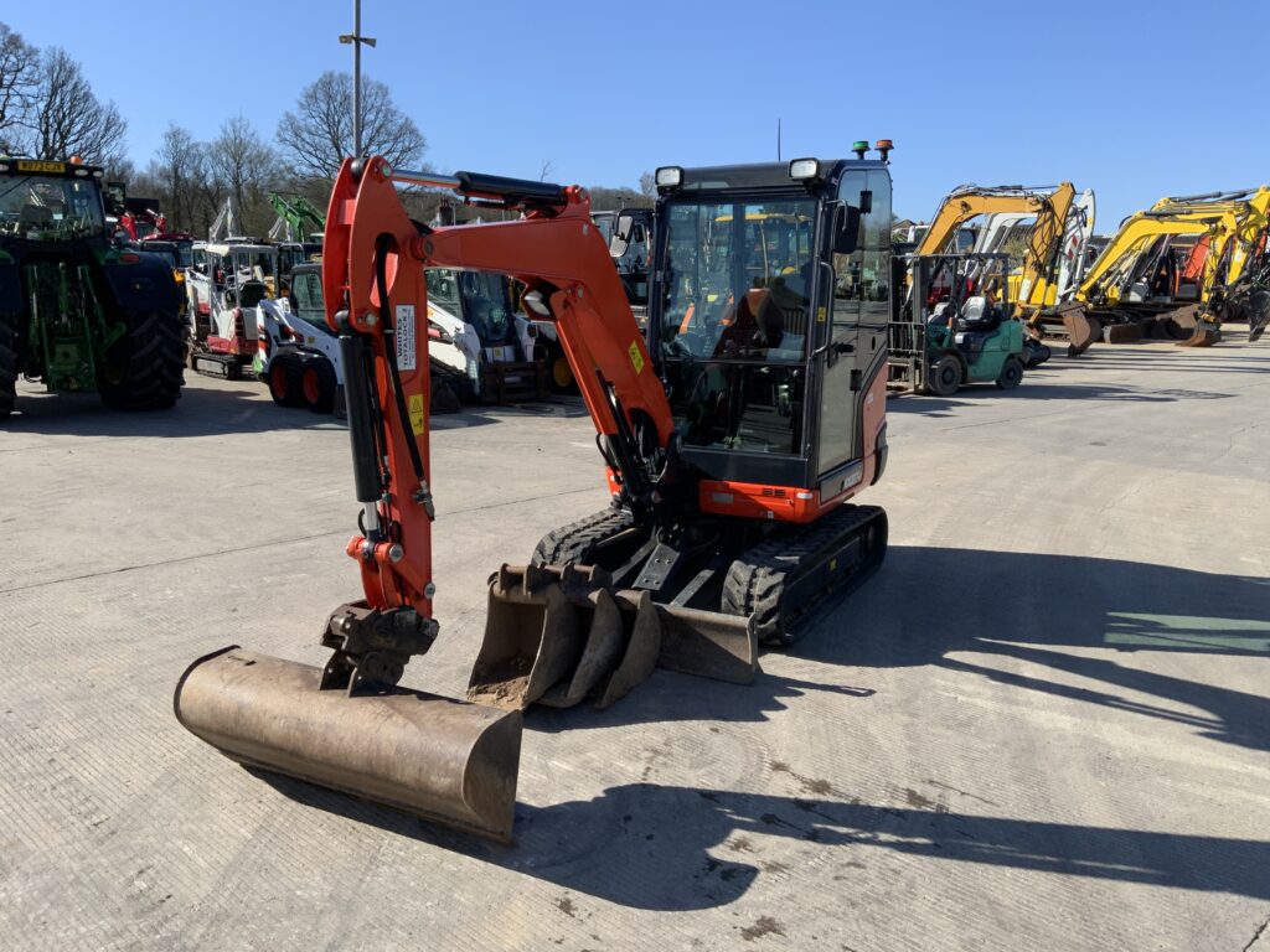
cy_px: 476
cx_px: 635
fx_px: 1064
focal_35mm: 29
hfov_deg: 61.7
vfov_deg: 48.2
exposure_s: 1/1377
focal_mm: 3
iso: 16
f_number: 1.8
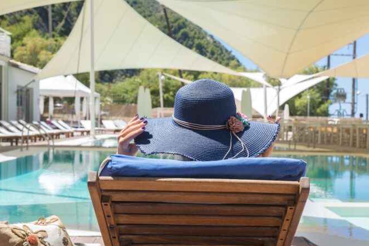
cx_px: 210
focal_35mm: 60
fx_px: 615
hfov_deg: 33.3
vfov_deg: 22.6
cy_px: 139
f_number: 10
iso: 500
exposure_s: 1/500
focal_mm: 50
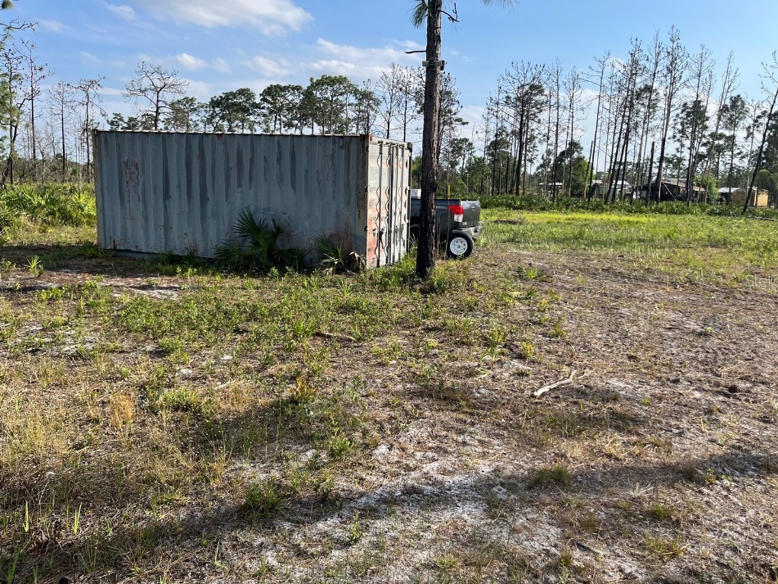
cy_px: 280
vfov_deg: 49.7
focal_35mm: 28
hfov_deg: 63.4
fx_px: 629
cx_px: 403
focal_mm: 5.1
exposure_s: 1/2688
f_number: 1.6
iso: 50
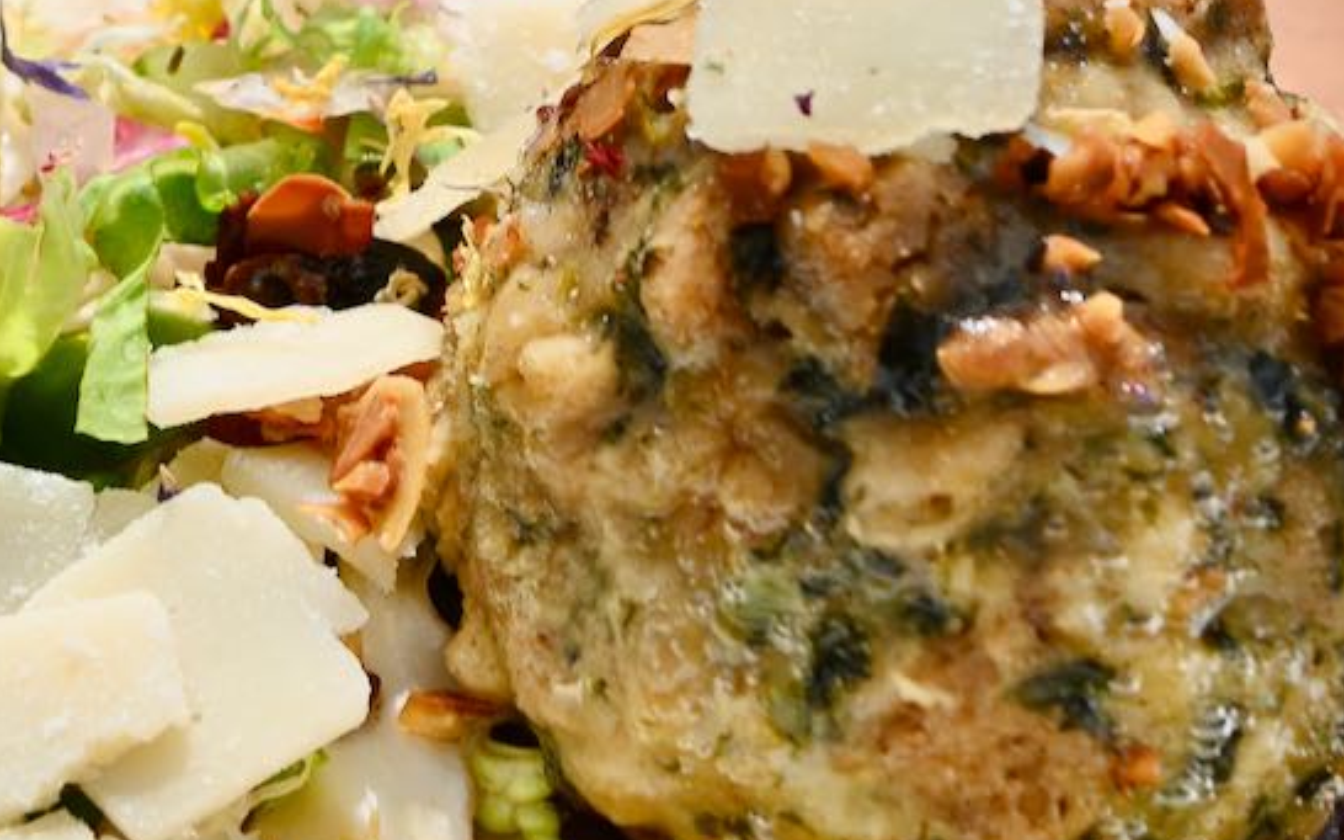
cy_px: 438
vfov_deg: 17.6
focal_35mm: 74
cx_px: 158
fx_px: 2710
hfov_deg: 27.0
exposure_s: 1/320
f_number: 6.3
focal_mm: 24
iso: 100
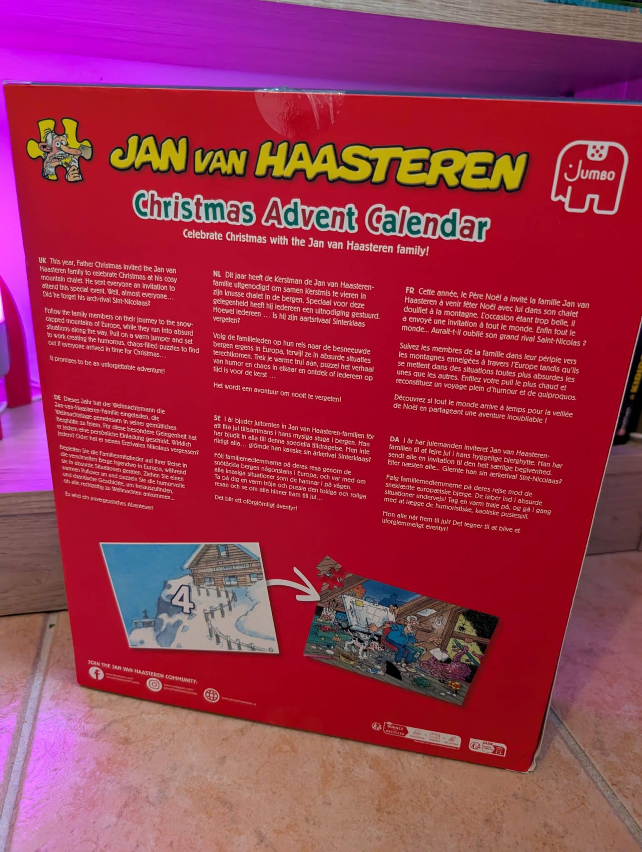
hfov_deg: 56.9
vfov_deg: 71.5
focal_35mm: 24
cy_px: 426
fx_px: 592
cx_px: 321
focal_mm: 6.9
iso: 540
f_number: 1.68
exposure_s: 1/110
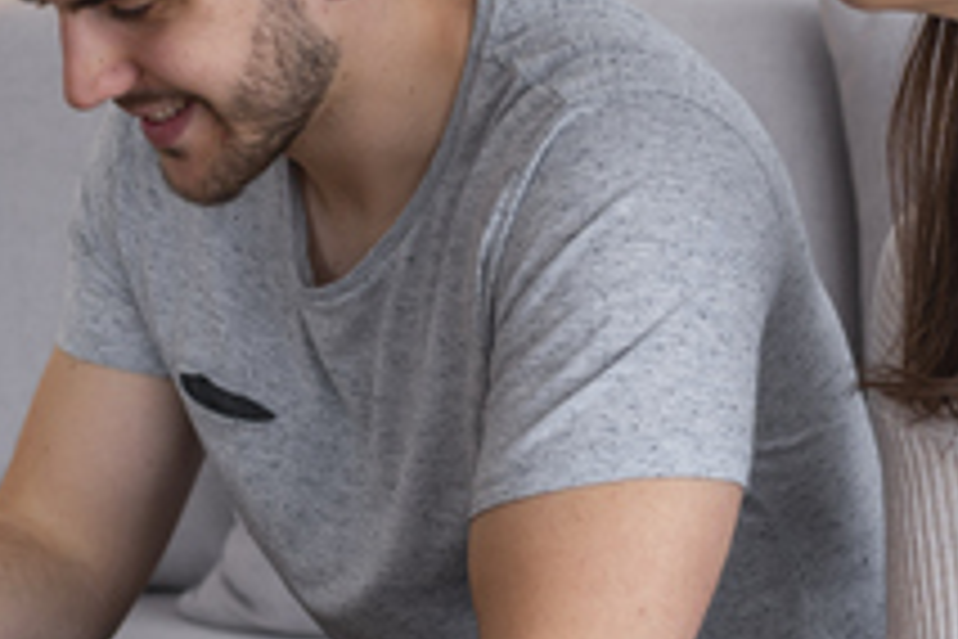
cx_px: 643
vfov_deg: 11.5
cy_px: 484
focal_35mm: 119
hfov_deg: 17.2
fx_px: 3166
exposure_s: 1/125
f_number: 2.8
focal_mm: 35
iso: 400
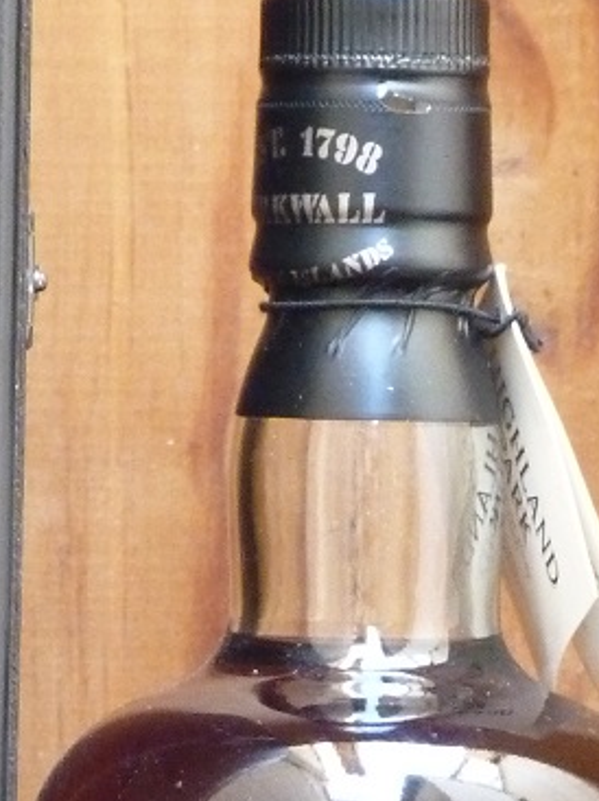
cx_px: -109
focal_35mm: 548
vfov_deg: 3.6
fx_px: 12658
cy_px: 875
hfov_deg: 2.7
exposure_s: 1/25
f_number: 3.7
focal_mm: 29.7
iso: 800
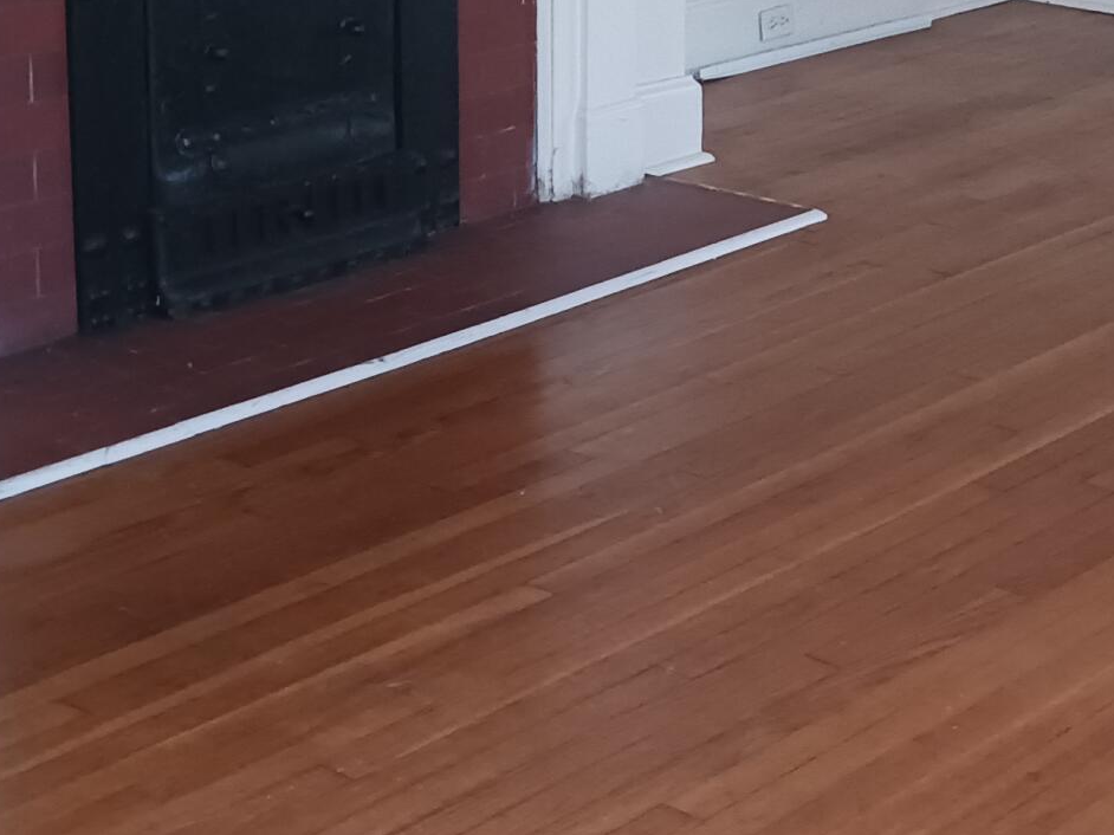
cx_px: 965
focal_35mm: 86
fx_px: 2767
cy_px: -35
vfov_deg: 16.7
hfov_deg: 22.3
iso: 1000
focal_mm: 4
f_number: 1.8
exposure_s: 1/15
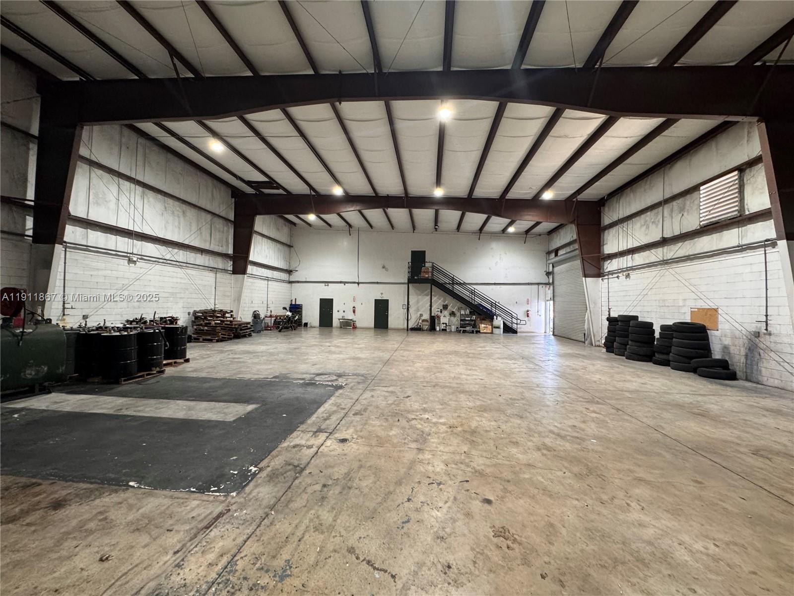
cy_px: 298
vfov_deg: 85.7
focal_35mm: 14
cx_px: 397
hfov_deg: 102.1
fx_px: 321
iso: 250
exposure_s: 1/60
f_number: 2.2
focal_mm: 2.22
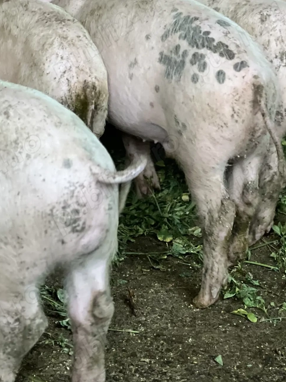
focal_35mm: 159
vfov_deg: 12.4
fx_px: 1753
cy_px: 63
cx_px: 184
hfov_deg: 9.3
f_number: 2.8
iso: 320
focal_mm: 9
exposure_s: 1/40
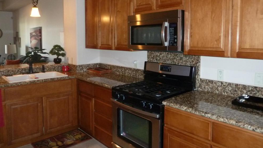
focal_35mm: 28
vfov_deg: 41.2
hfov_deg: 67.9
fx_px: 195
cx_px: 128
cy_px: 57
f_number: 3.3
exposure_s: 1/30
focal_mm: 4.1
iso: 320
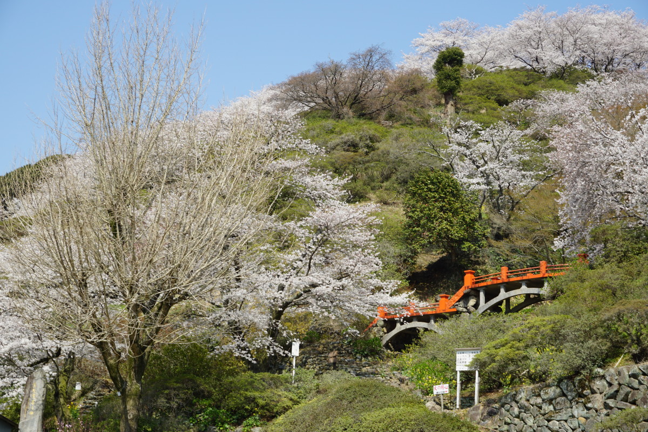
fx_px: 972
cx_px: 324
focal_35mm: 54
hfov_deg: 36.9
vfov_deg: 25.1
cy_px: 216
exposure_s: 1/125
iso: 100
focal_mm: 36
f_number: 11
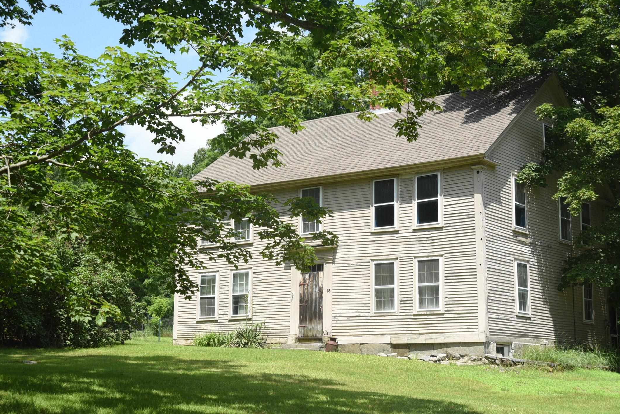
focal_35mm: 57
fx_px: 982
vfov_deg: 23.8
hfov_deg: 35.0
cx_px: 262
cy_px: 220
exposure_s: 1/4000
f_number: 7.1
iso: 1600
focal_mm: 40
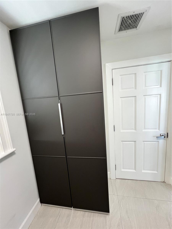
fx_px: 86
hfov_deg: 89.9
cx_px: 86
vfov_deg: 106.2
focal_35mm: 13
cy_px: 114
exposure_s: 1/60
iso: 160
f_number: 1.8
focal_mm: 1.57
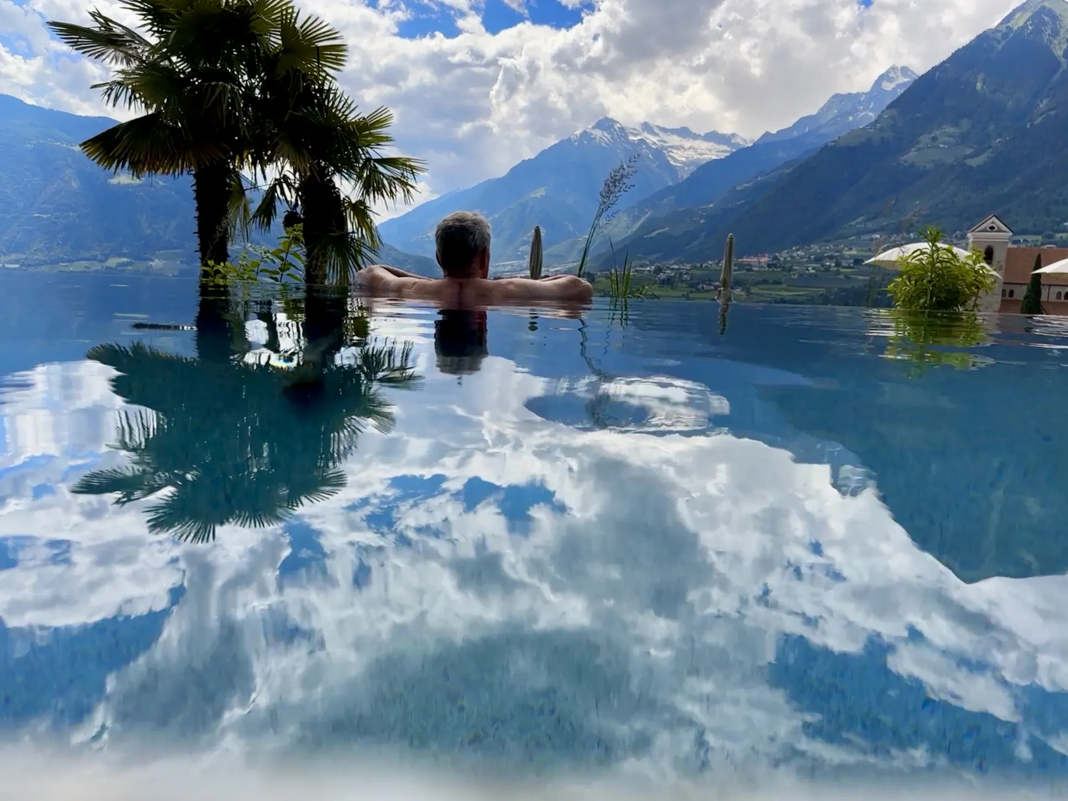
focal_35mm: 24
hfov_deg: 71.6
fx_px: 740
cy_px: 400
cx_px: 534
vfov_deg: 56.8
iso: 80
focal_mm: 6.86
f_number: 1.78
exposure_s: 1/4762
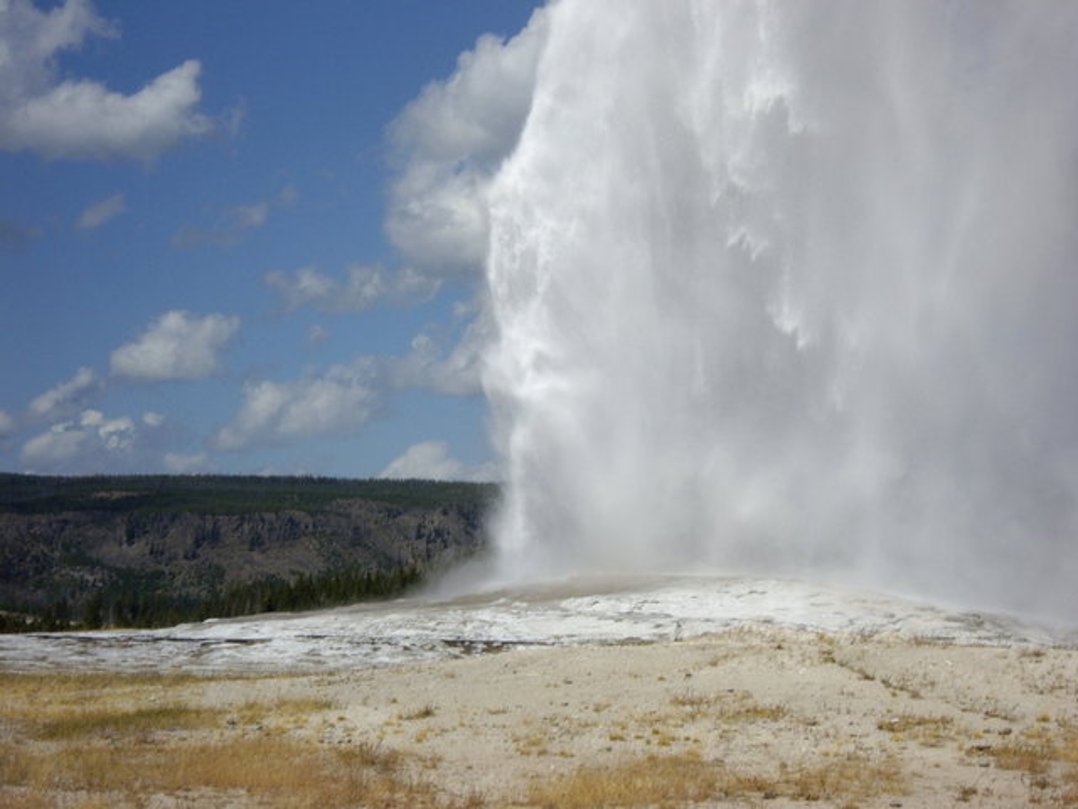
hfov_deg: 17.3
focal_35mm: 114
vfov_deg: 13.0
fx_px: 3550
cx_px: 539
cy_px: 404
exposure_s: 1/250
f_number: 8.3
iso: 50
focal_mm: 18.6
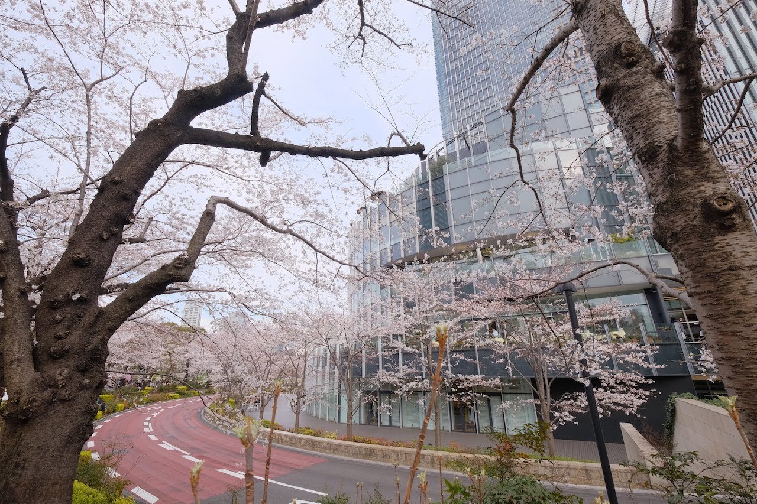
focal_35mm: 15
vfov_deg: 77.3
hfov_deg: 100.4
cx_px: 378
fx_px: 315
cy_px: 252
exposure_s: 1/210
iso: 800
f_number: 10
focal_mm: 10
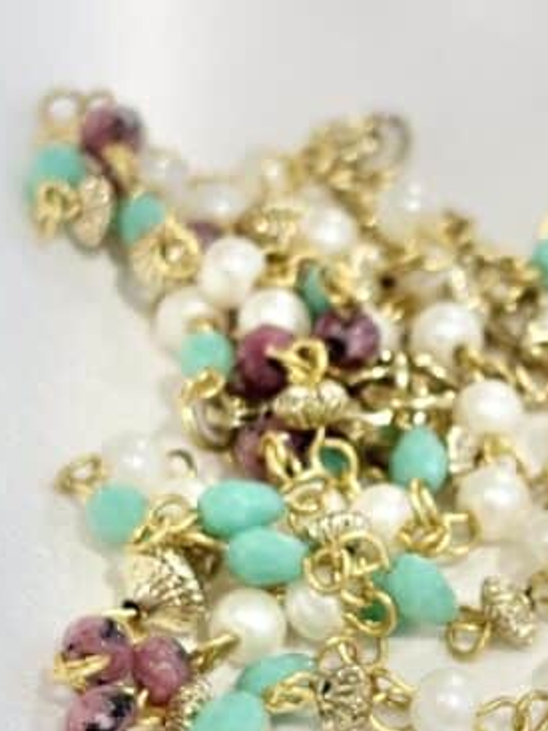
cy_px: 669
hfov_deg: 10.1
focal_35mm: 145
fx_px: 3062
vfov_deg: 13.5
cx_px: 596
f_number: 1.6
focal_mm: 5.96
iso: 32
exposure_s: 1/116
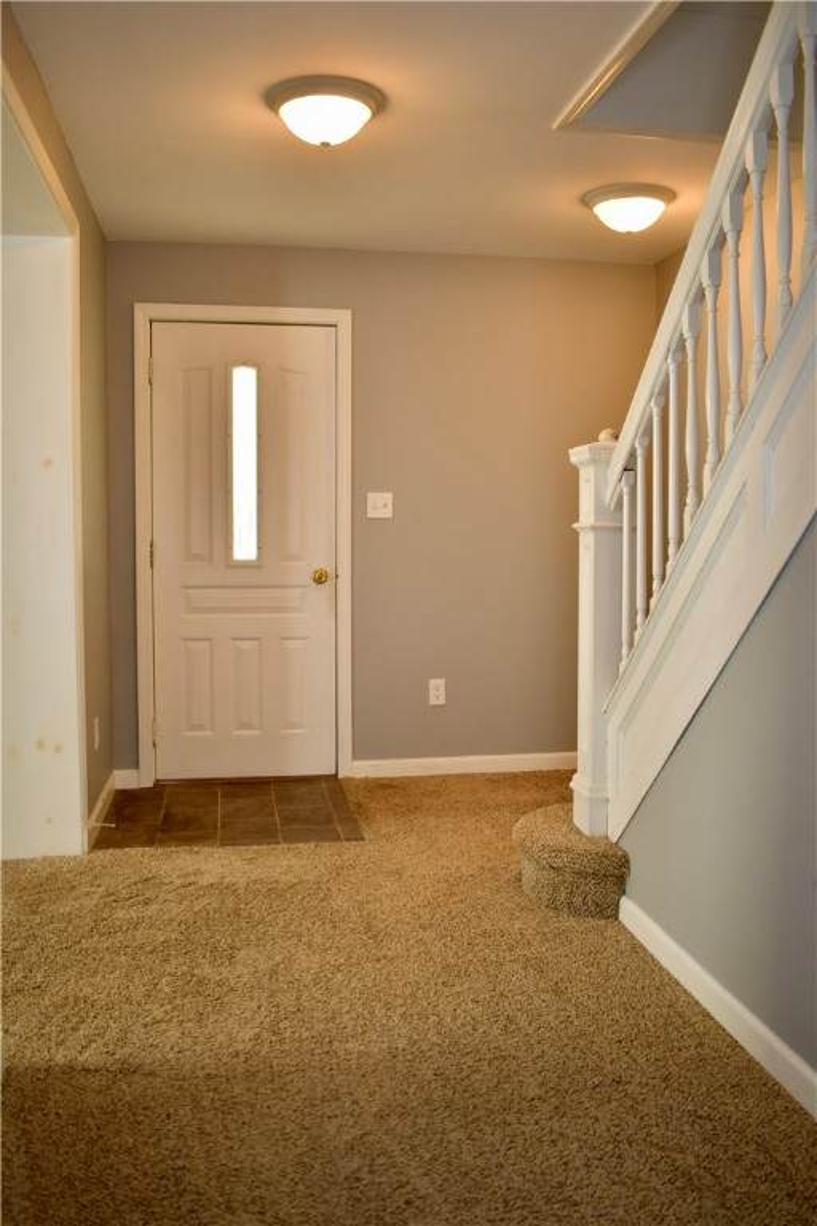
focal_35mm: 31
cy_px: 613
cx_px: 408
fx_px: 1055
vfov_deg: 60.3
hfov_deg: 42.3
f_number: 3.8
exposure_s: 1/40
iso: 320
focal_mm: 21
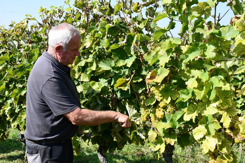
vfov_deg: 28.1
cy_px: 82
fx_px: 327
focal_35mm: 48
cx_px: 122
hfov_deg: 41.1
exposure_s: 1/250
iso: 200
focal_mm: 32
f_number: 8
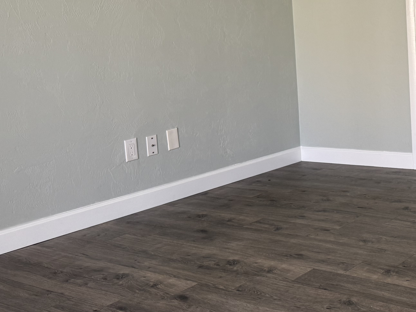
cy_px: 66
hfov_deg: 33.9
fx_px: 637
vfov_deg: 27.0
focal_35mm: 53
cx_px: 387
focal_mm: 6.76
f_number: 1.78
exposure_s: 1/120
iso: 160
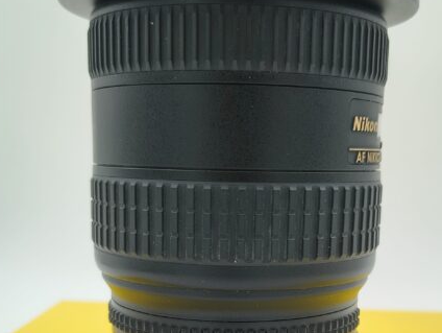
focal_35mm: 29
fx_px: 371
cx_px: 220
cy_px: 154
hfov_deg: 61.6
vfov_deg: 48.3
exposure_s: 1/316
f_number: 1.8
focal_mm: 5.56
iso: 100
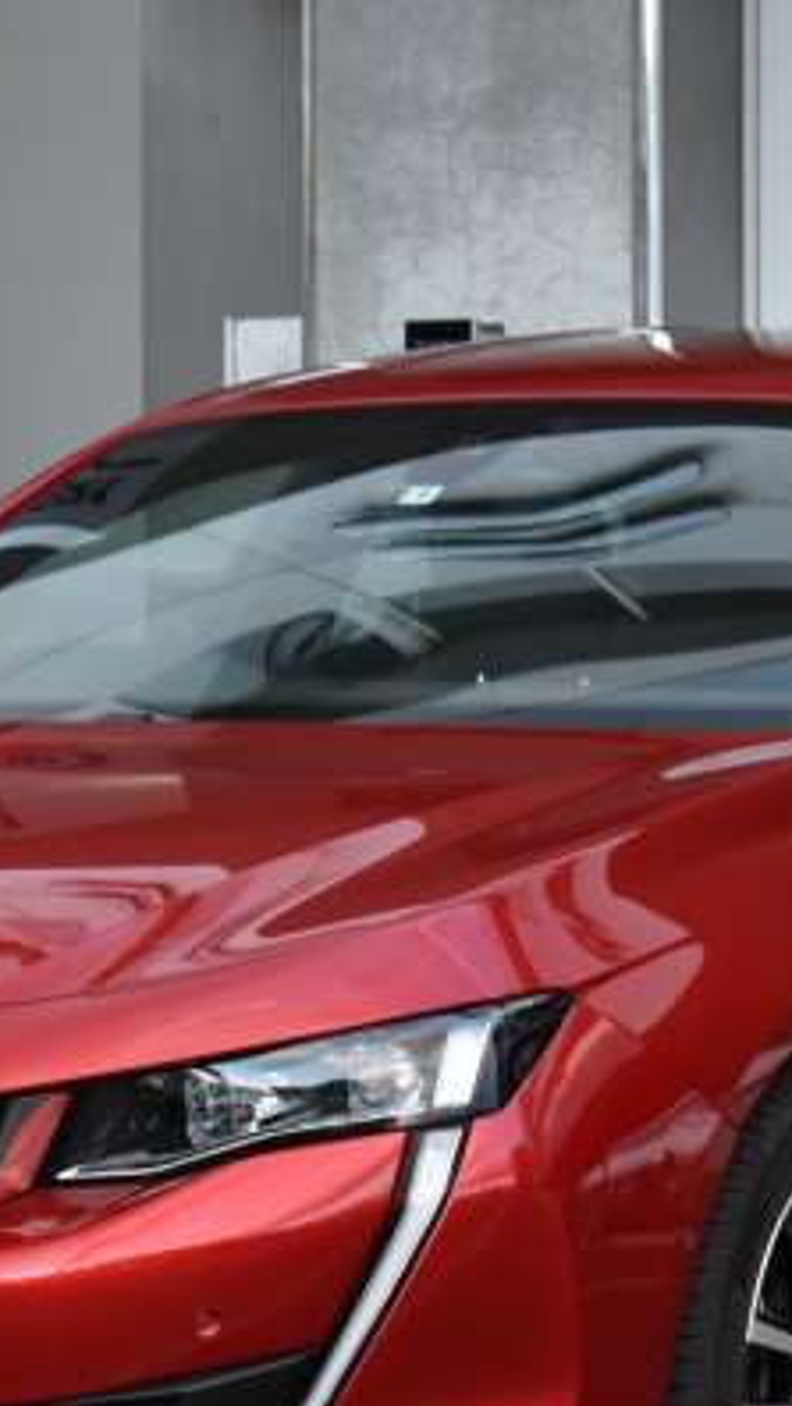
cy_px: 937
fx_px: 7806
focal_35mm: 209
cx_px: 419
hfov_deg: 5.8
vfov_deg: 10.3
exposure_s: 1/60
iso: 500
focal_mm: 55
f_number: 5.6
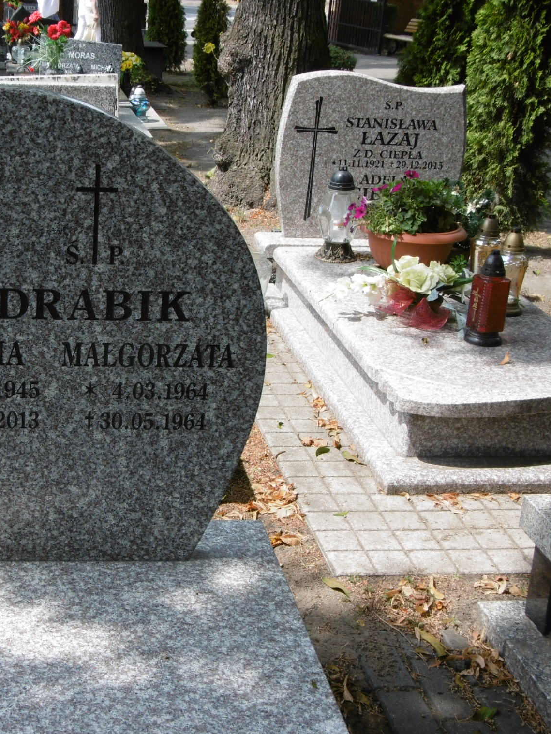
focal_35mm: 58
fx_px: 1231
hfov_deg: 24.8
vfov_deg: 33.2
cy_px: 367
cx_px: 114
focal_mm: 7.7
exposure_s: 1/400
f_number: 3.8
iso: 100
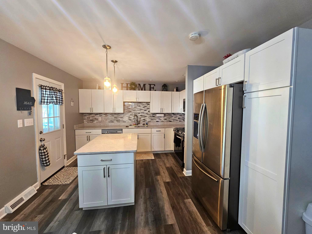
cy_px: 117
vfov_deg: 89.9
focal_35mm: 13
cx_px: 156
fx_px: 117
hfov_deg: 106.2
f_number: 2.2
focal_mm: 2.2
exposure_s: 1/60
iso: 250
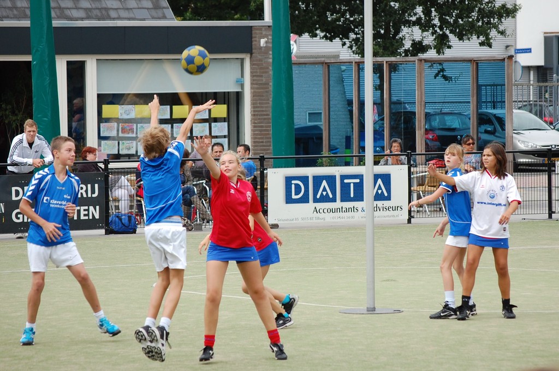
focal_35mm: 174
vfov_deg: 7.9
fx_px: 2698
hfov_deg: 11.8
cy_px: 186
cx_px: 280
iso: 280
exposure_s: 1/500
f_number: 5.6
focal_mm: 116
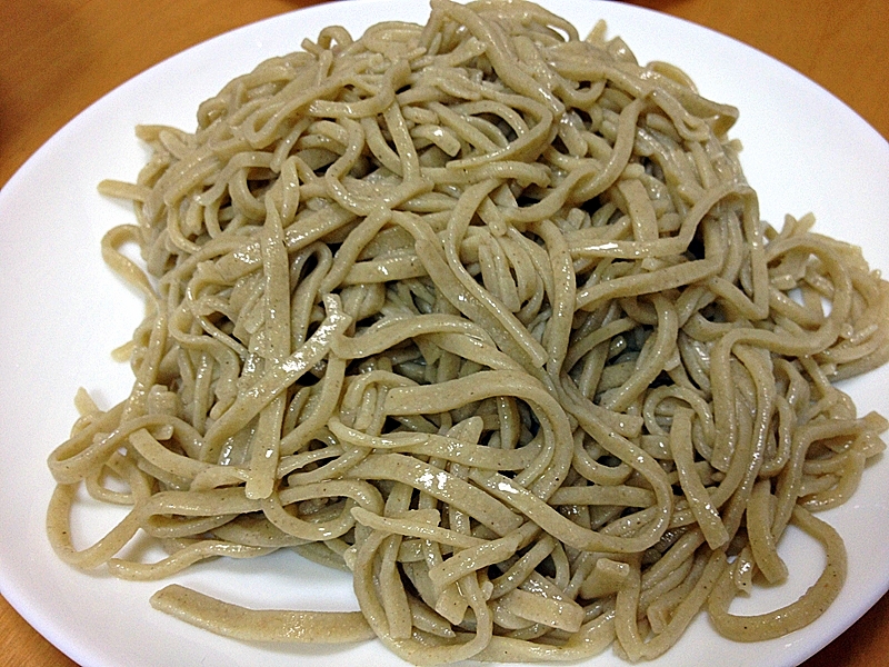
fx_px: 899
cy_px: 334
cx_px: 444
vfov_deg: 40.7
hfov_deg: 52.6
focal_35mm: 35
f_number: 2.4
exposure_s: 1/20
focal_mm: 4.28
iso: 80
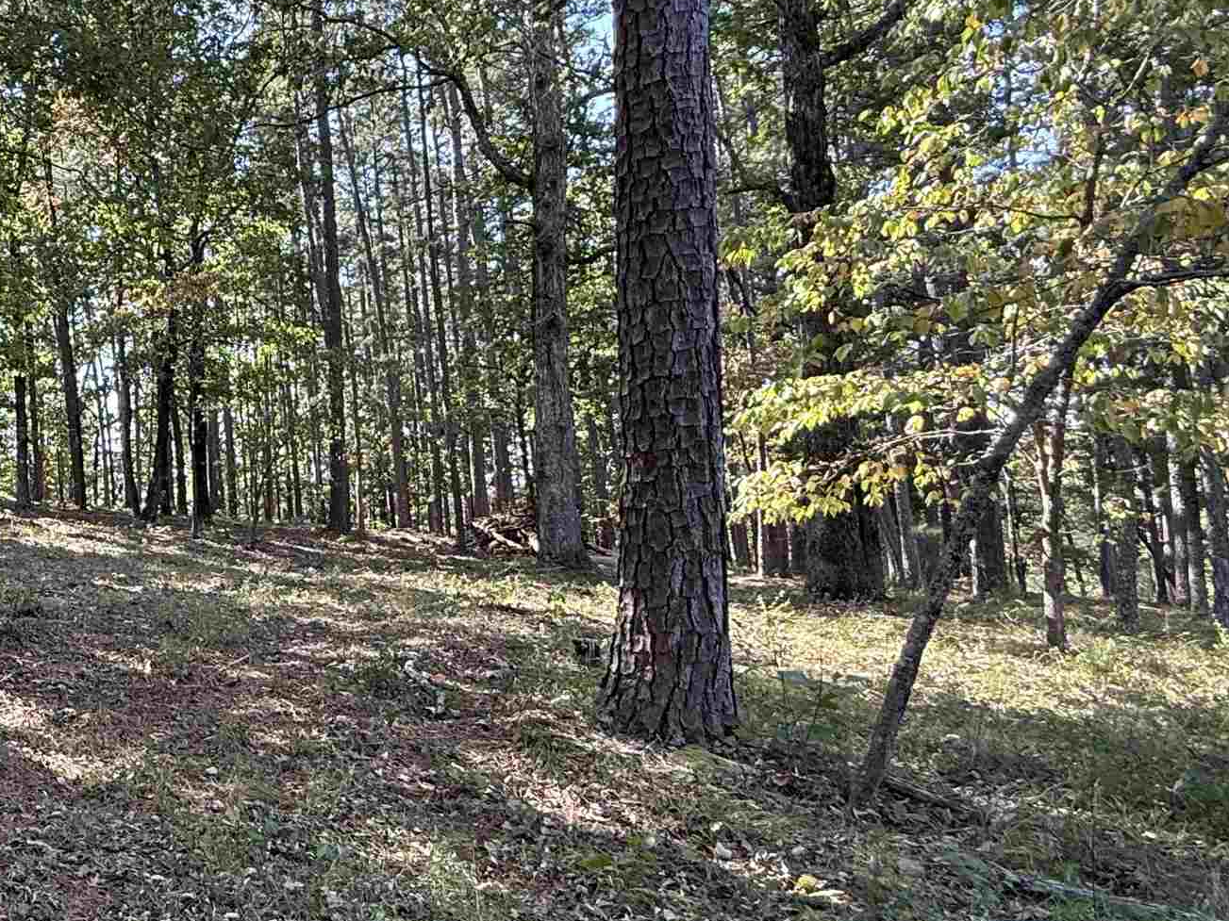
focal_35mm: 33
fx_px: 1172
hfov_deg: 46.2
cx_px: -8
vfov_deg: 42.8
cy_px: 528
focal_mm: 2.22
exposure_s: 1/108
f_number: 2.2
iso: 64
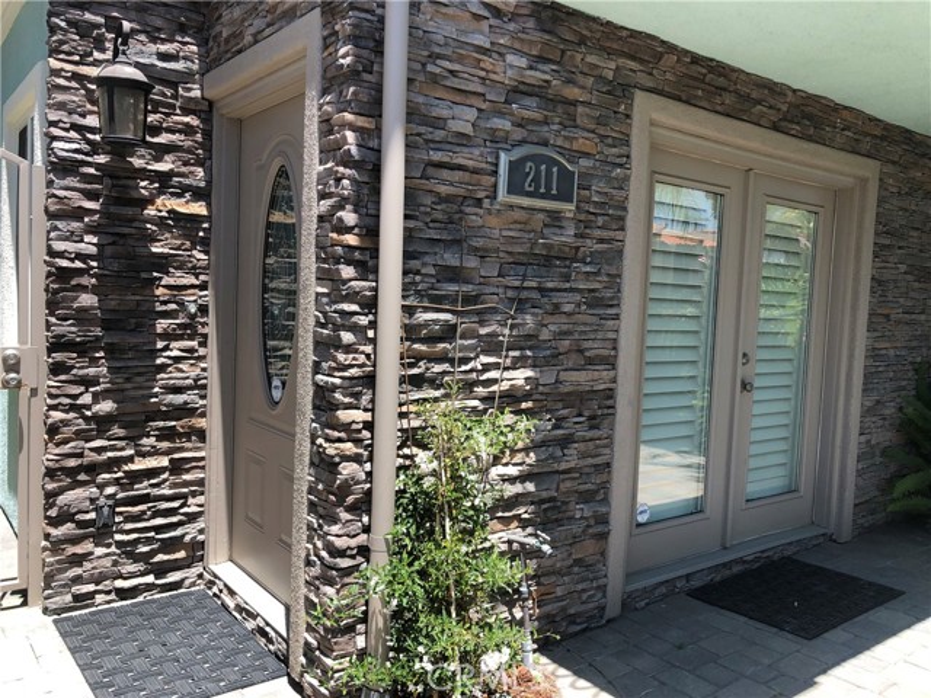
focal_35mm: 28
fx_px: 753
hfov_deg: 63.4
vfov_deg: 49.7
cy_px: 349
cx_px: 466
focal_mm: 4
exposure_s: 1/585
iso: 20
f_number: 1.8
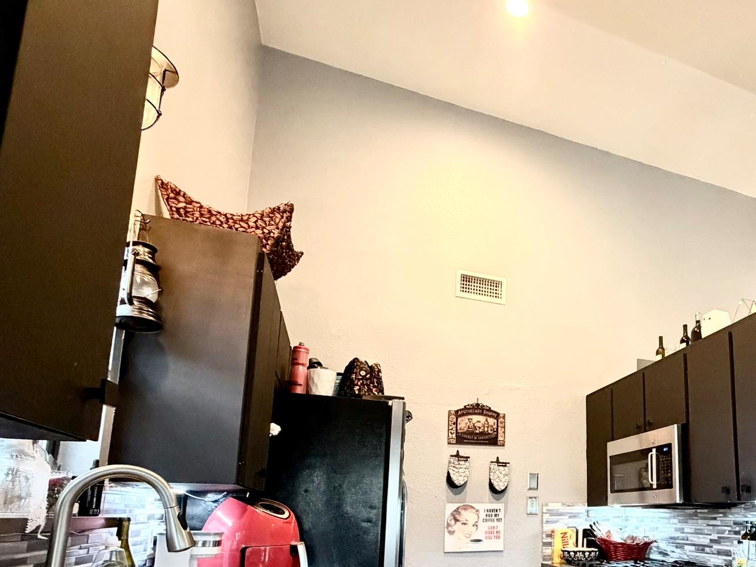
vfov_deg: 57.3
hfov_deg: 70.4
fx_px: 480
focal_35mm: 22
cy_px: 440
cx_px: 581
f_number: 2.2
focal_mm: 2.22
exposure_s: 1/60
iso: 1000
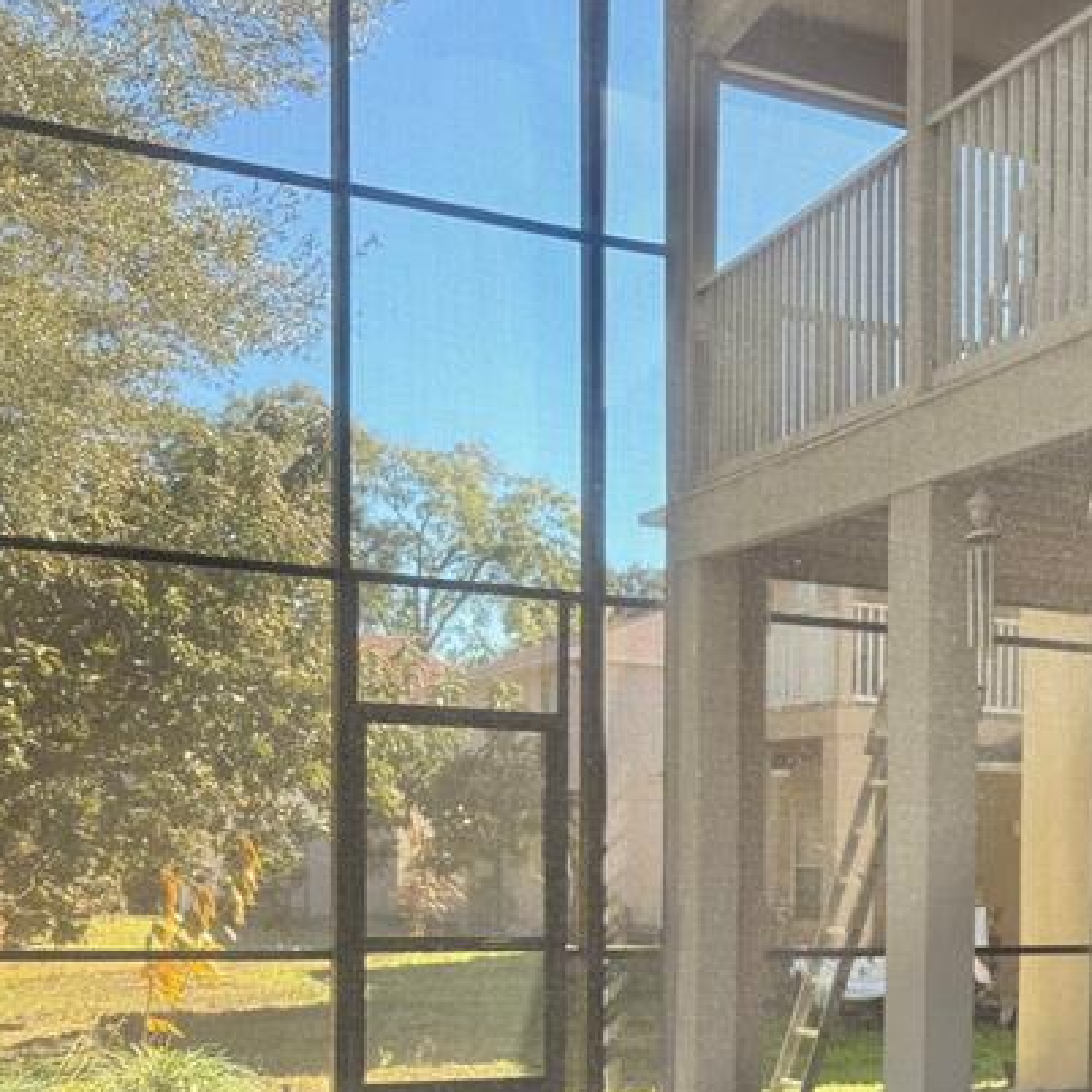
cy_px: 929
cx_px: 1366
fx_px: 1927
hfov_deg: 27.2
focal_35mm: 54
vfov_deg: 30.6
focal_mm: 6.76
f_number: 1.78
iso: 100
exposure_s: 1/438
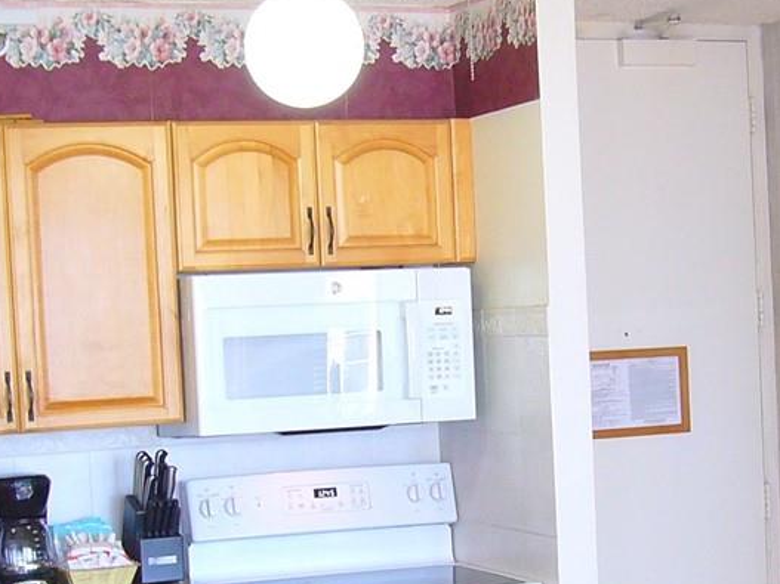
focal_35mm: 85
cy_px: 498
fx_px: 1915
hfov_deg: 23.0
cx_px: 409
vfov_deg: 17.2
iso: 100
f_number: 2.8
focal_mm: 4.6
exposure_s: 1/15
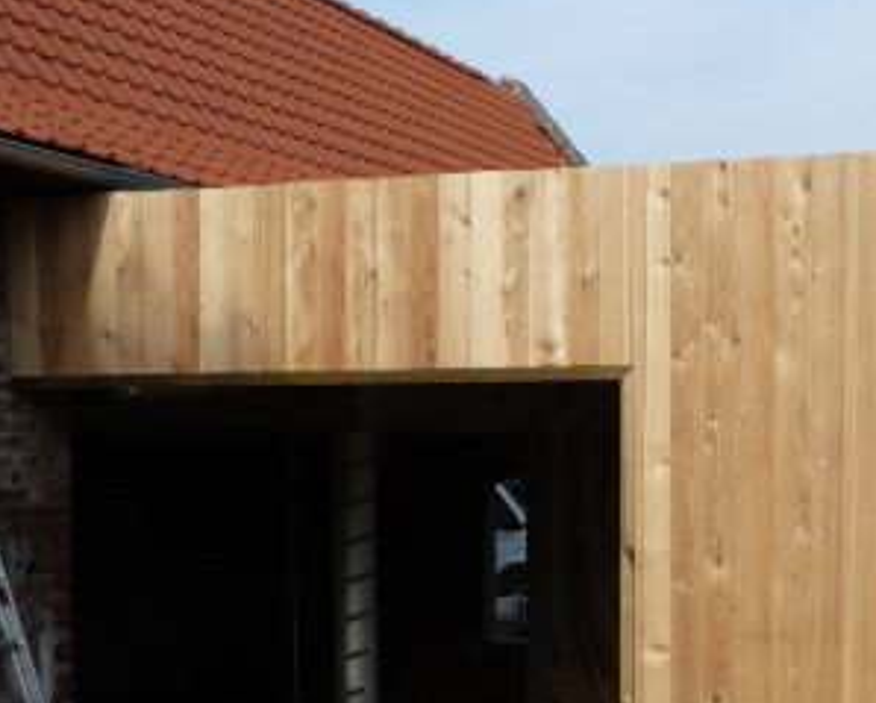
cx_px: 647
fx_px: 1739
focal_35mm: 67
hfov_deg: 27.9
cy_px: 574
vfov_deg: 22.5
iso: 100
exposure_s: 1/640
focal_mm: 4.7
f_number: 3.3
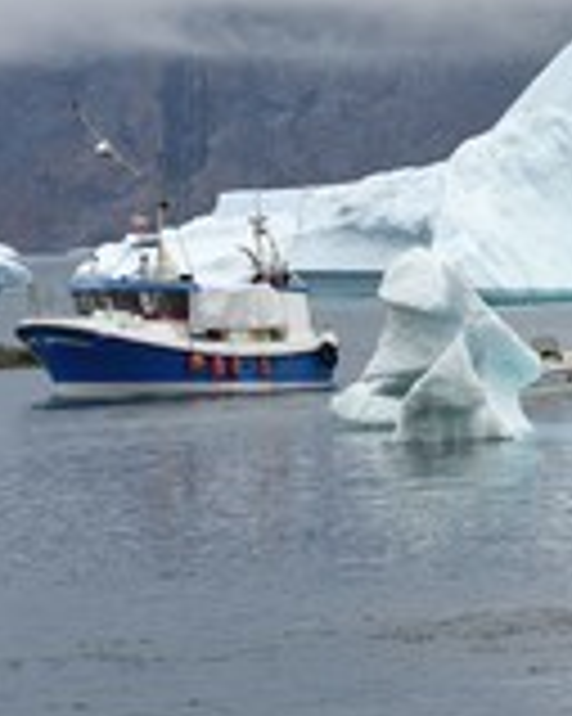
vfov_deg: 5.2
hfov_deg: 4.1
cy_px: 176
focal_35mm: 371
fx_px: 7858
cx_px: 905
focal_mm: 150
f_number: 10
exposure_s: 1/320
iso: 400
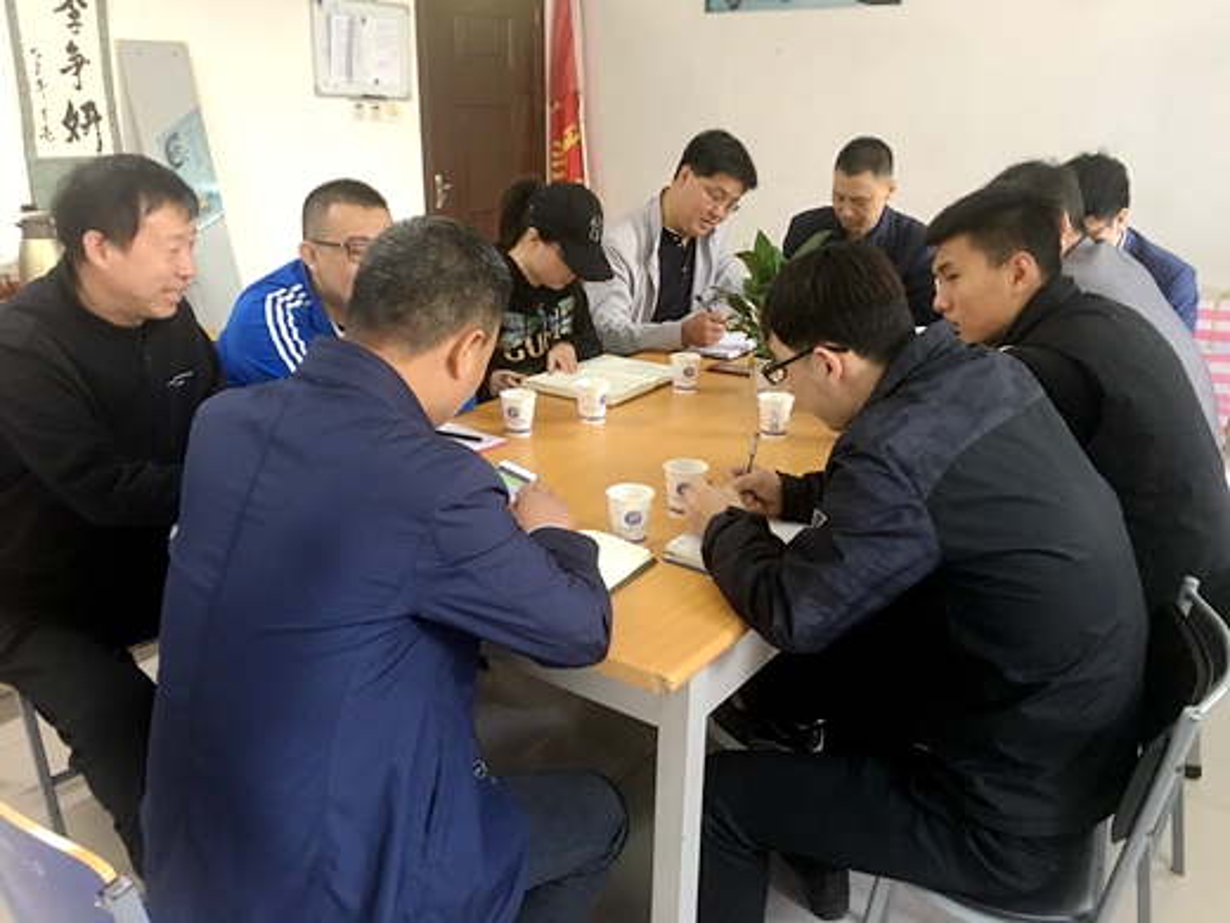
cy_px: 462
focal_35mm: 29
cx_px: 615
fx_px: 1030
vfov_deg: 48.2
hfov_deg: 61.7
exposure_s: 1/8
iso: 100
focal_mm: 4.15
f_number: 2.2
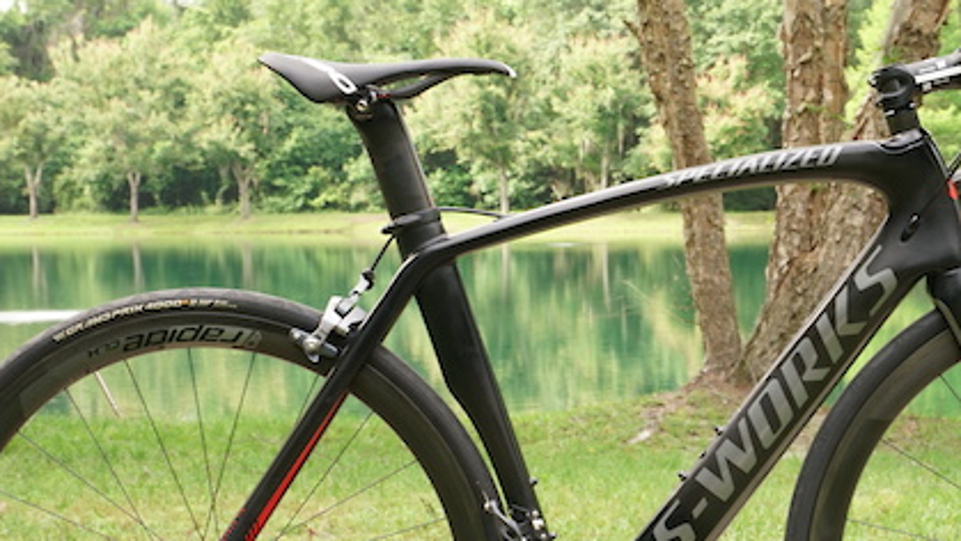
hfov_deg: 28.2
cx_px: 700
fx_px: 1886
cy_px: 422
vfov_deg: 16.2
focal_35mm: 74
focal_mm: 37
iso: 640
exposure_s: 1/50
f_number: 13
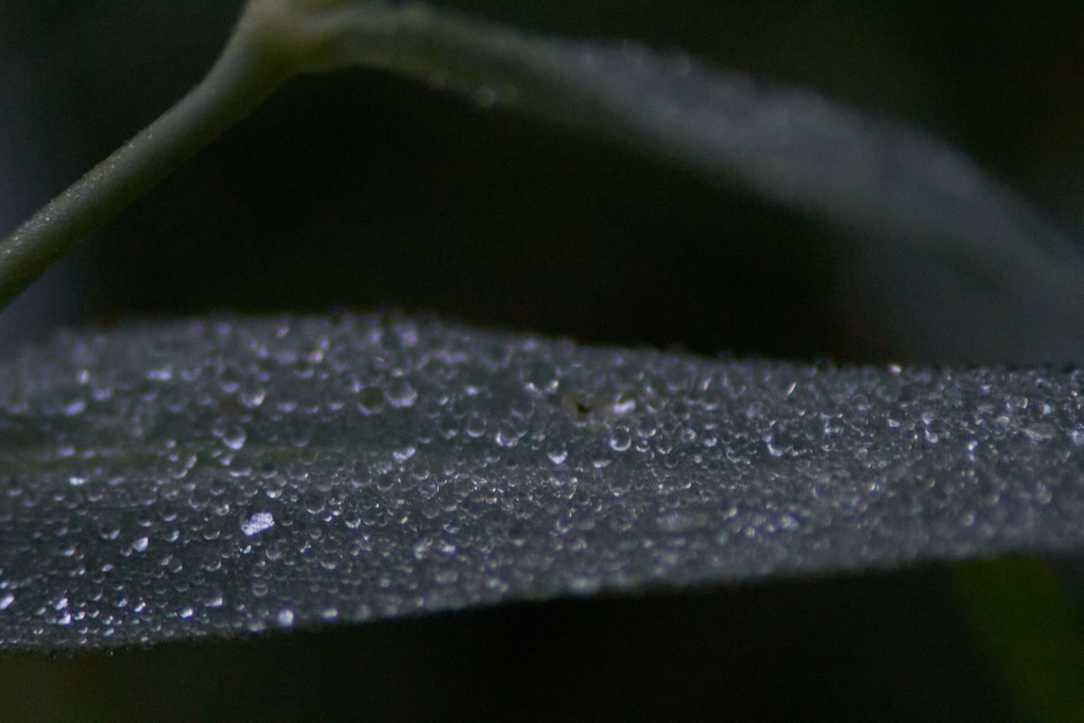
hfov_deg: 2.3
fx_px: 27098
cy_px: 362
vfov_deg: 1.5
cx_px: 542
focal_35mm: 900
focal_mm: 600
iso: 6400
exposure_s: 1/1000
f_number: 11
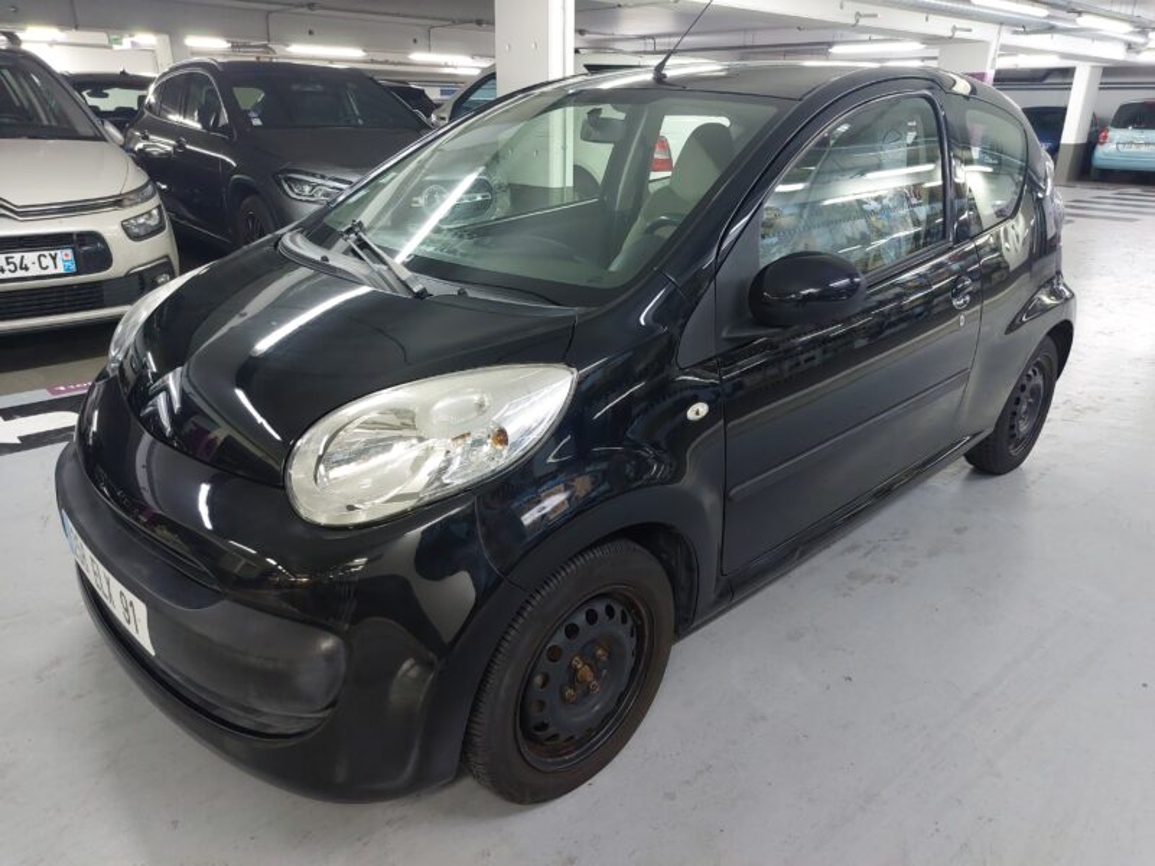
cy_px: 433
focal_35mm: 25
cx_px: 578
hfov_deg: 69.4
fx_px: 834
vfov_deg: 54.9
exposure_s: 1/50
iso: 400
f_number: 1.8
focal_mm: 5.23
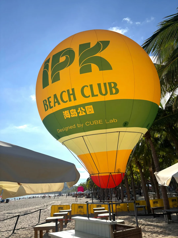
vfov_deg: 67.3
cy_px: 119
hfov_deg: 53.1
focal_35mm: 26
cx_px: 89
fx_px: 178
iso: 50
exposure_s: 1/4425
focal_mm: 5.96
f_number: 1.6
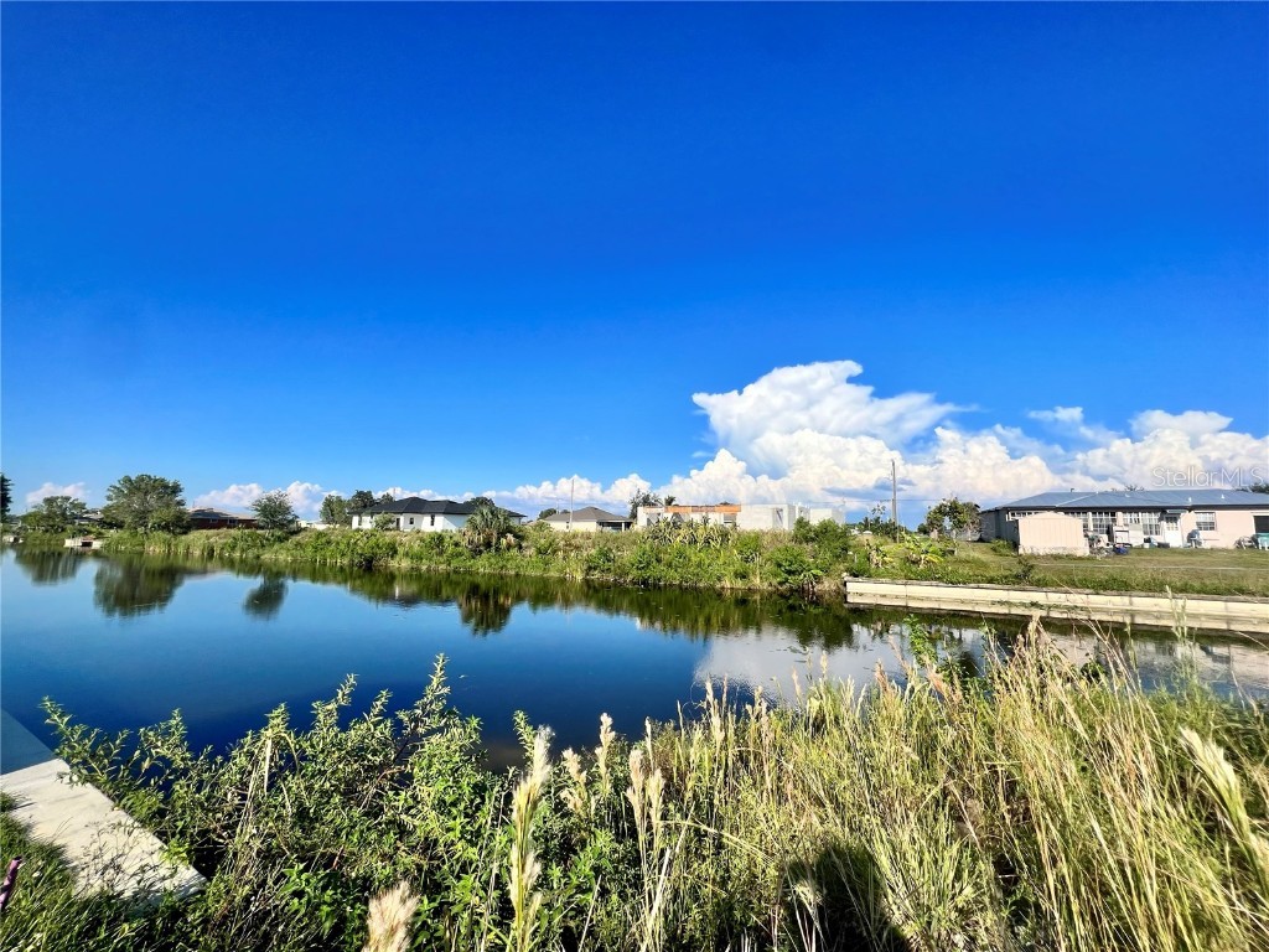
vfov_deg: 89.9
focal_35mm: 13
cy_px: 476
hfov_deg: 106.2
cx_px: 634
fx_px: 477
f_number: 1.8
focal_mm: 1.57
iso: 32
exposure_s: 1/3040
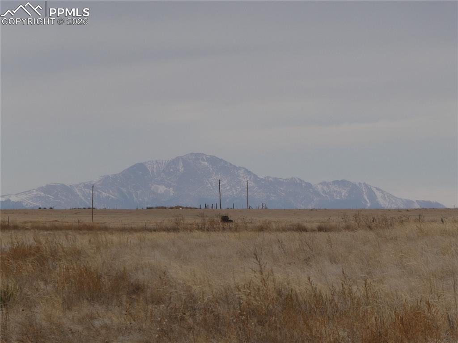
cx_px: 229
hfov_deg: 5.0
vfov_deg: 3.7
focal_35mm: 400
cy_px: 172
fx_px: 5290
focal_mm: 71.7
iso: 80
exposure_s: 1/400
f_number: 6
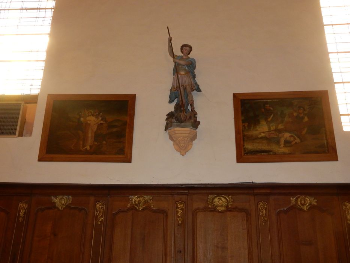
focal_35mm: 36
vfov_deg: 39.7
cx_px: 175
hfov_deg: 51.3
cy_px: 132
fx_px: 364
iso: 360
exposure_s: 1/30
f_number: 4
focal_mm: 6.4
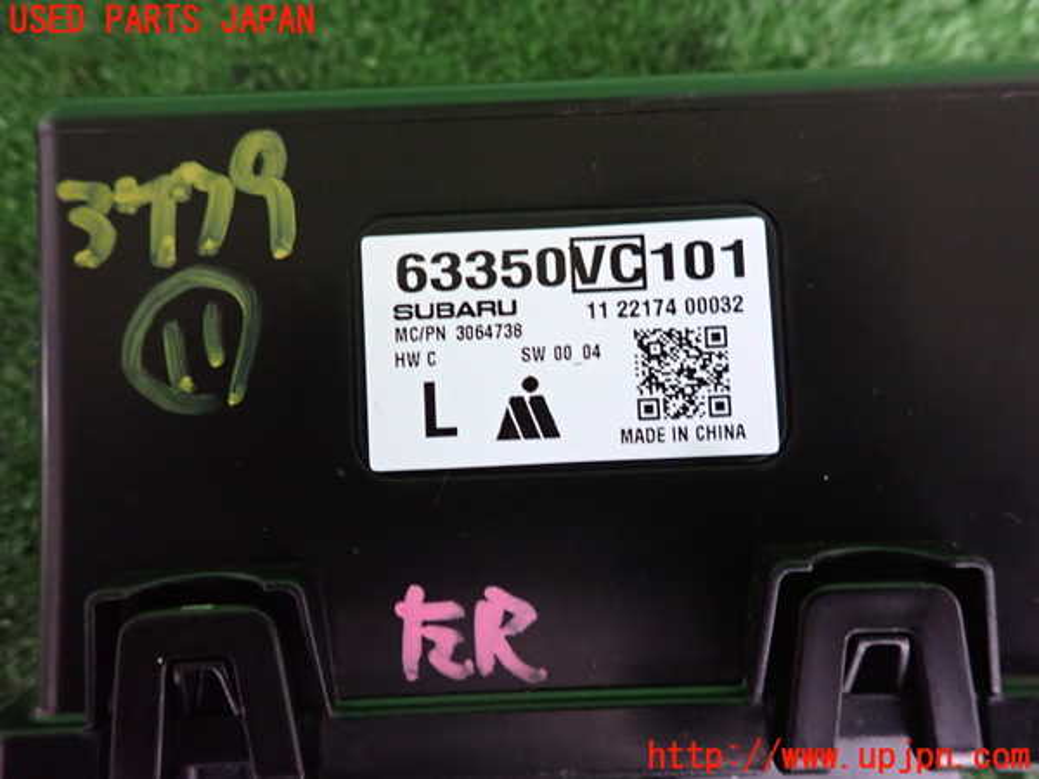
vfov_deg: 54.9
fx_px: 750
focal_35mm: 25
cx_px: 520
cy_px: 390
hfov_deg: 69.4
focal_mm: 4.5
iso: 800
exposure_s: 1/25
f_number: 2
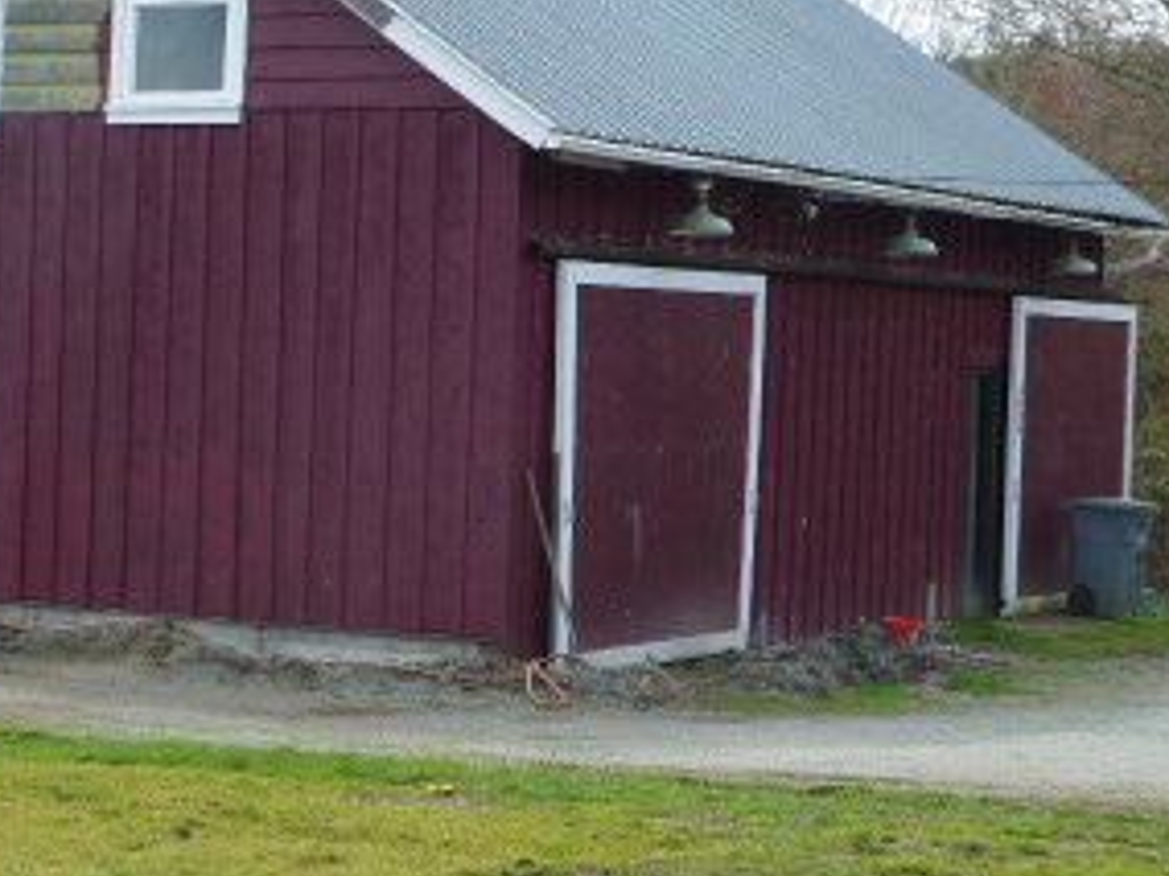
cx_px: 268
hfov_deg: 18.4
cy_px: 485
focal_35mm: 106
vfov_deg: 14.0
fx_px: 3580
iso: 100
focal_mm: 8.5
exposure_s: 1/250
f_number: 4.2
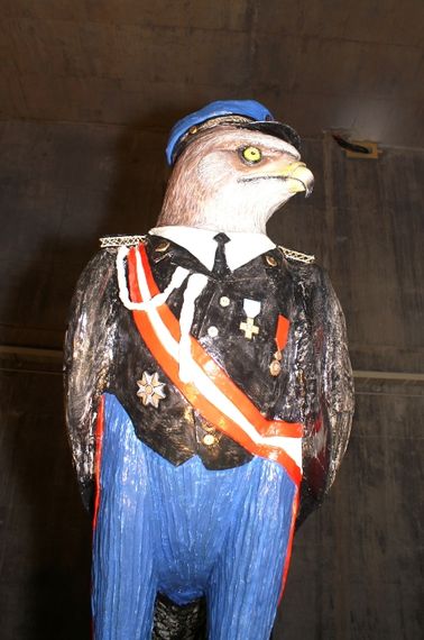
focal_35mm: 27
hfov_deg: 47.8
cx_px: 212
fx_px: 479
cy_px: 320
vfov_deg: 67.5
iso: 400
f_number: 3.5
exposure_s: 1/60
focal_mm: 18
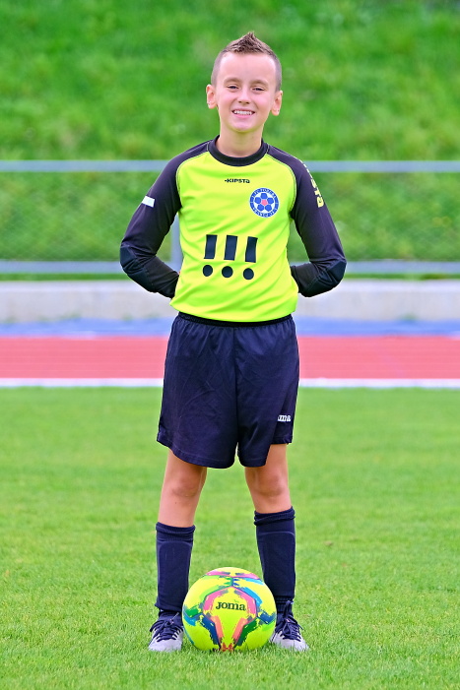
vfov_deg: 12.9
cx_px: 230
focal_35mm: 159
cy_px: 345
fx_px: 3049
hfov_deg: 8.6
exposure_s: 1/480
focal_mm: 106
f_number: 2.8
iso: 320
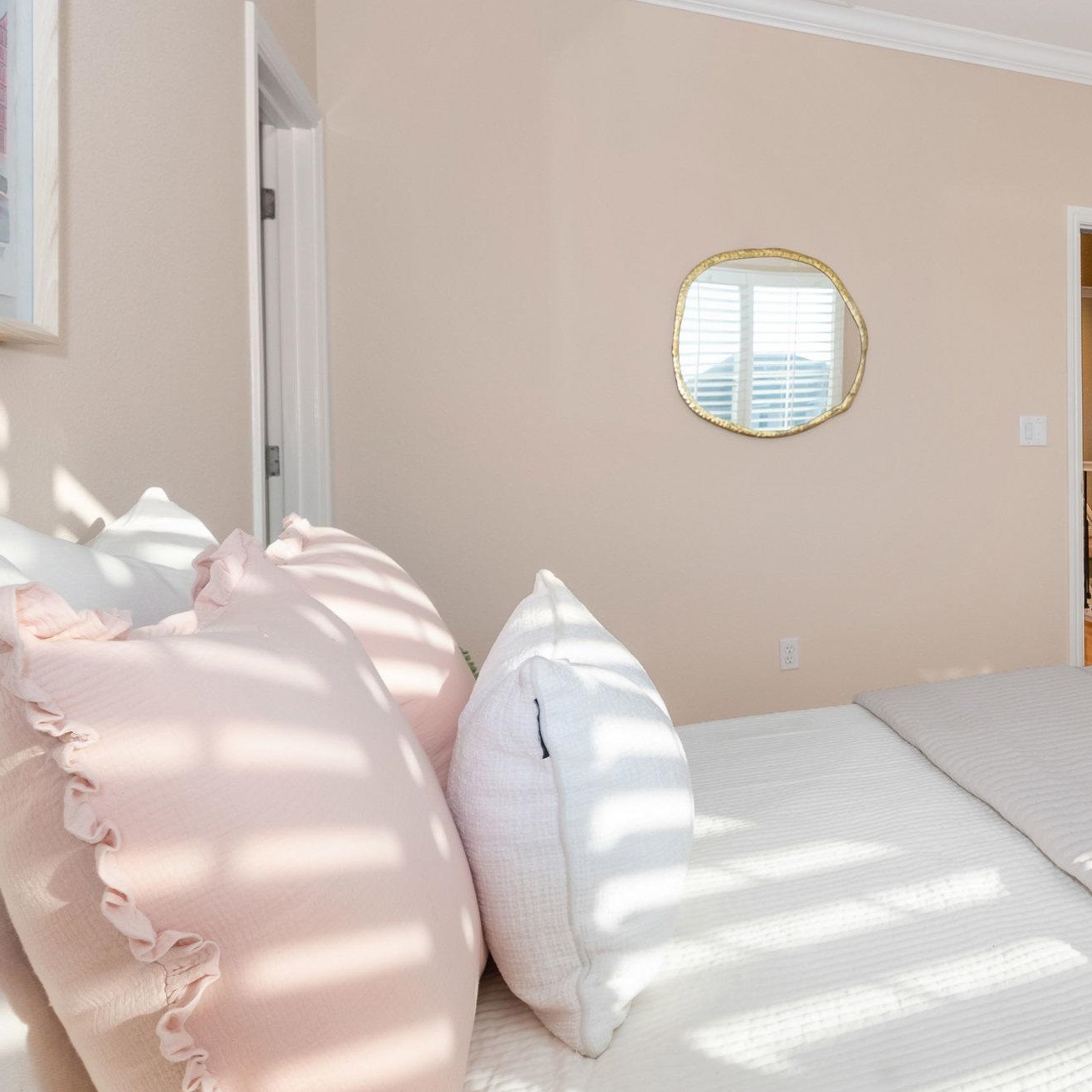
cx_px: 1042
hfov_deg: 51.4
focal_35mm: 26
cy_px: 412
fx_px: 928
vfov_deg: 60.2
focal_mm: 16
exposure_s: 1/200
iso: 400
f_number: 9
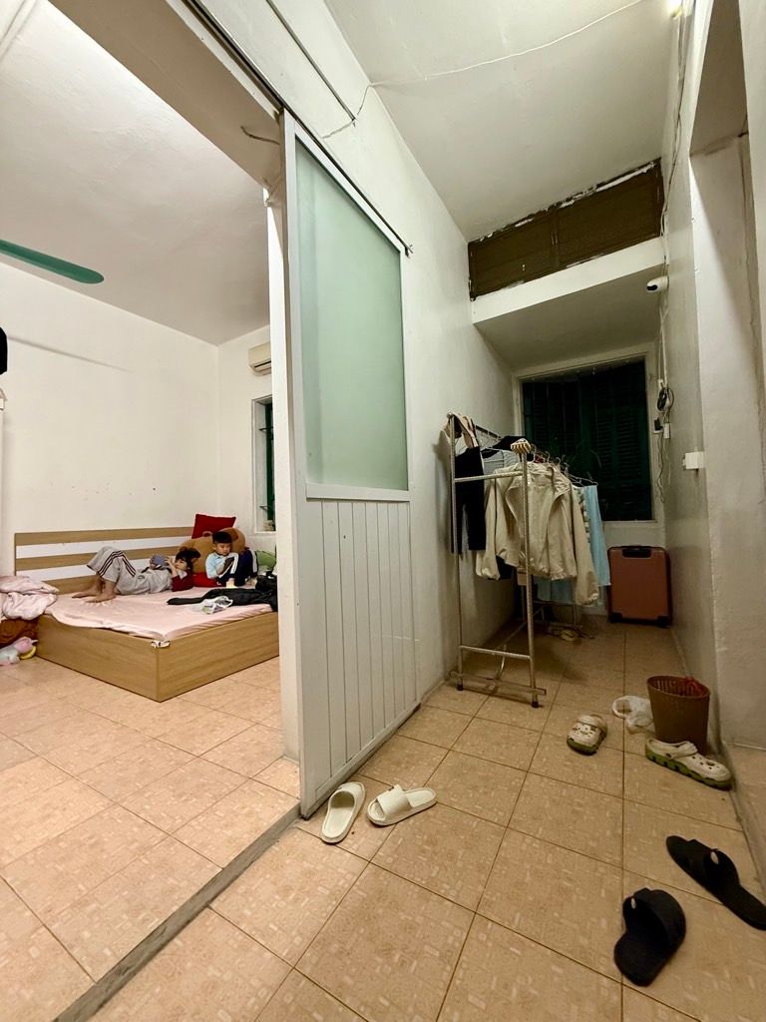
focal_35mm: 14
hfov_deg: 85.7
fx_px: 413
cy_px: 511
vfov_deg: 102.1
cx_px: 383
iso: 500
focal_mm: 2.22
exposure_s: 1/50
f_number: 2.2
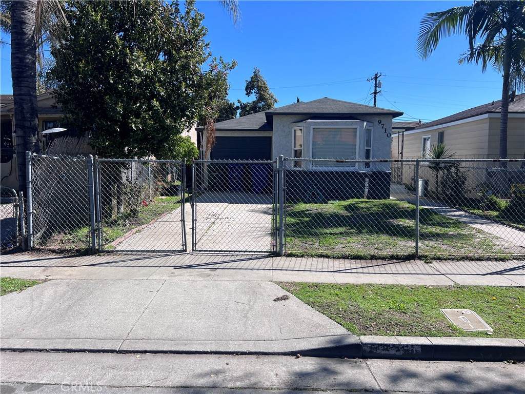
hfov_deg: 67.3
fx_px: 394
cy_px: 197
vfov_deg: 53.1
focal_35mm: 26
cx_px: 262
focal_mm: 5.7
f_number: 1.5
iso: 50
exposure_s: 1/3257
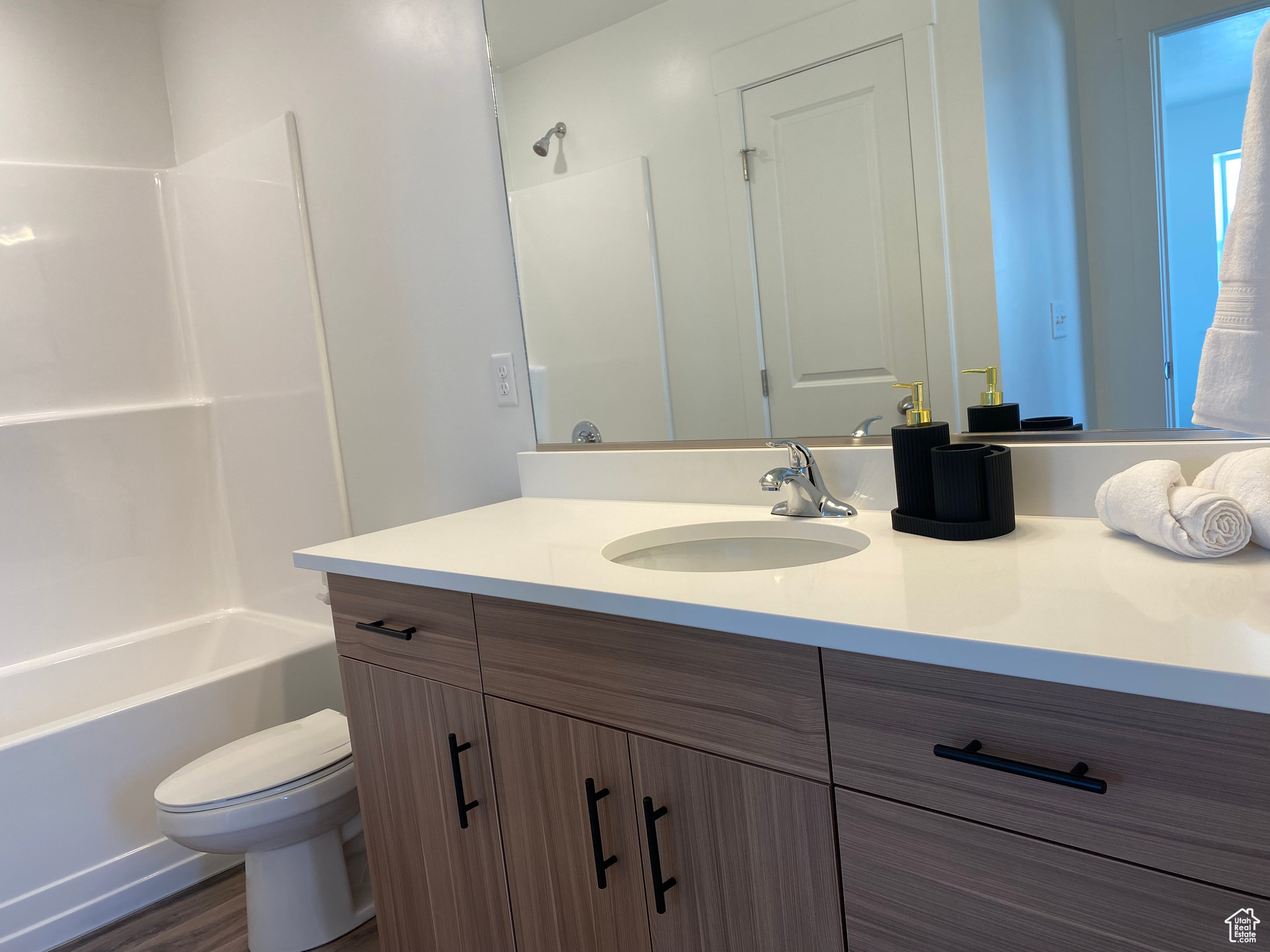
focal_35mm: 26
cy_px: 476
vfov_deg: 53.1
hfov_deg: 67.3
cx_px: 635
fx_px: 954
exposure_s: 1/120
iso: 50
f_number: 1.8
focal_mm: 4.25
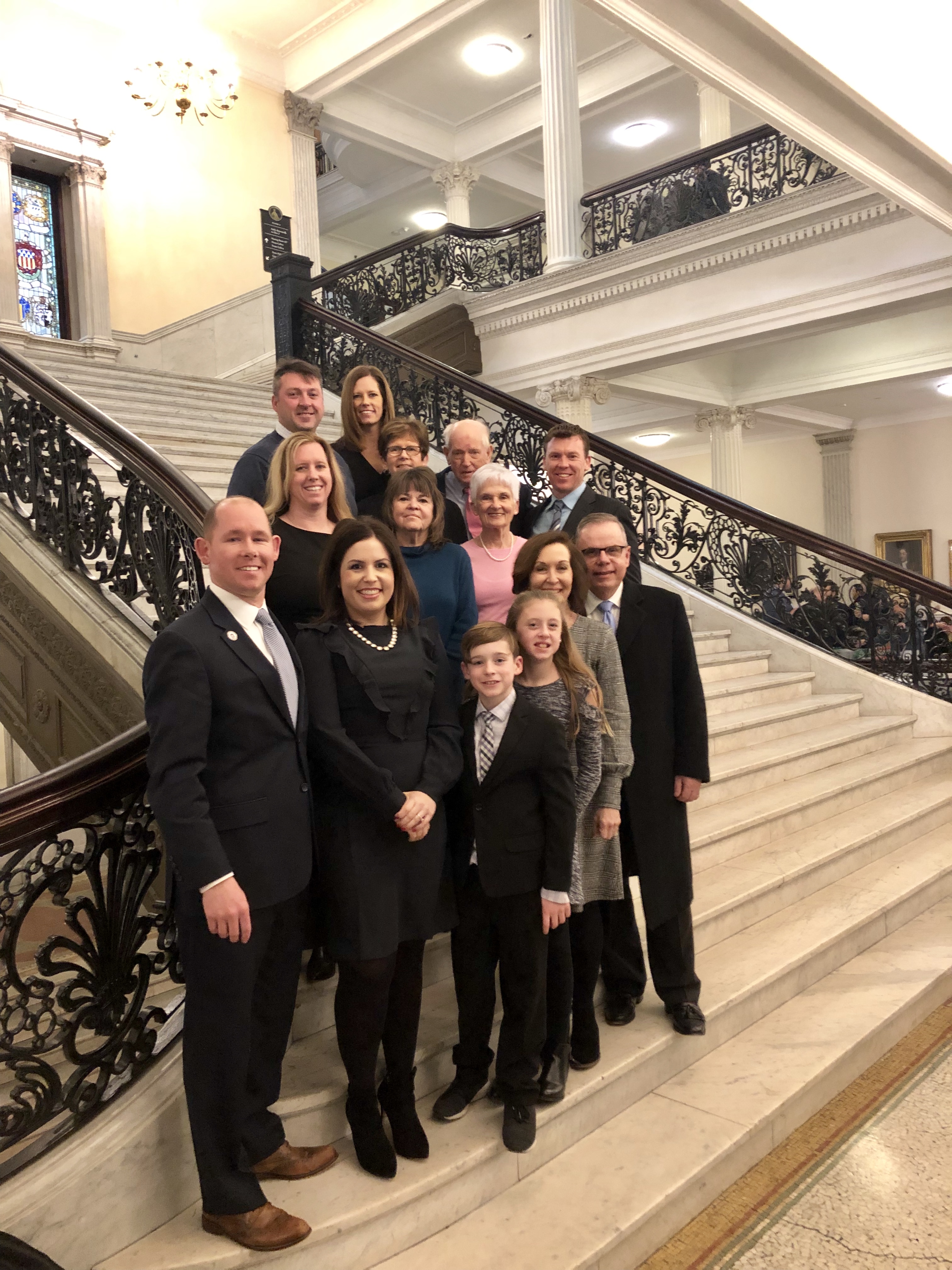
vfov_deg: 63.4
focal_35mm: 28
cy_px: 635
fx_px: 1027
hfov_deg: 49.7
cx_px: 476
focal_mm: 3.99
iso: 100
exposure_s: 1/4
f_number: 1.8
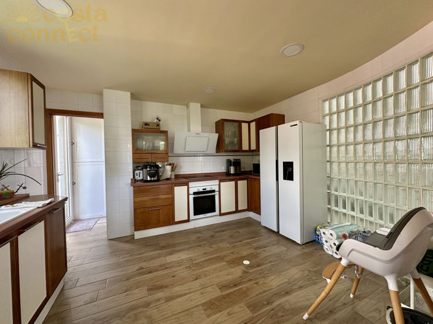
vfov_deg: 85.6
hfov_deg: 102.1
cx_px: 216
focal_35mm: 14
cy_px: 162
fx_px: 175
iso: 250
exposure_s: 1/99
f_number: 2.2
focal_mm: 2.22
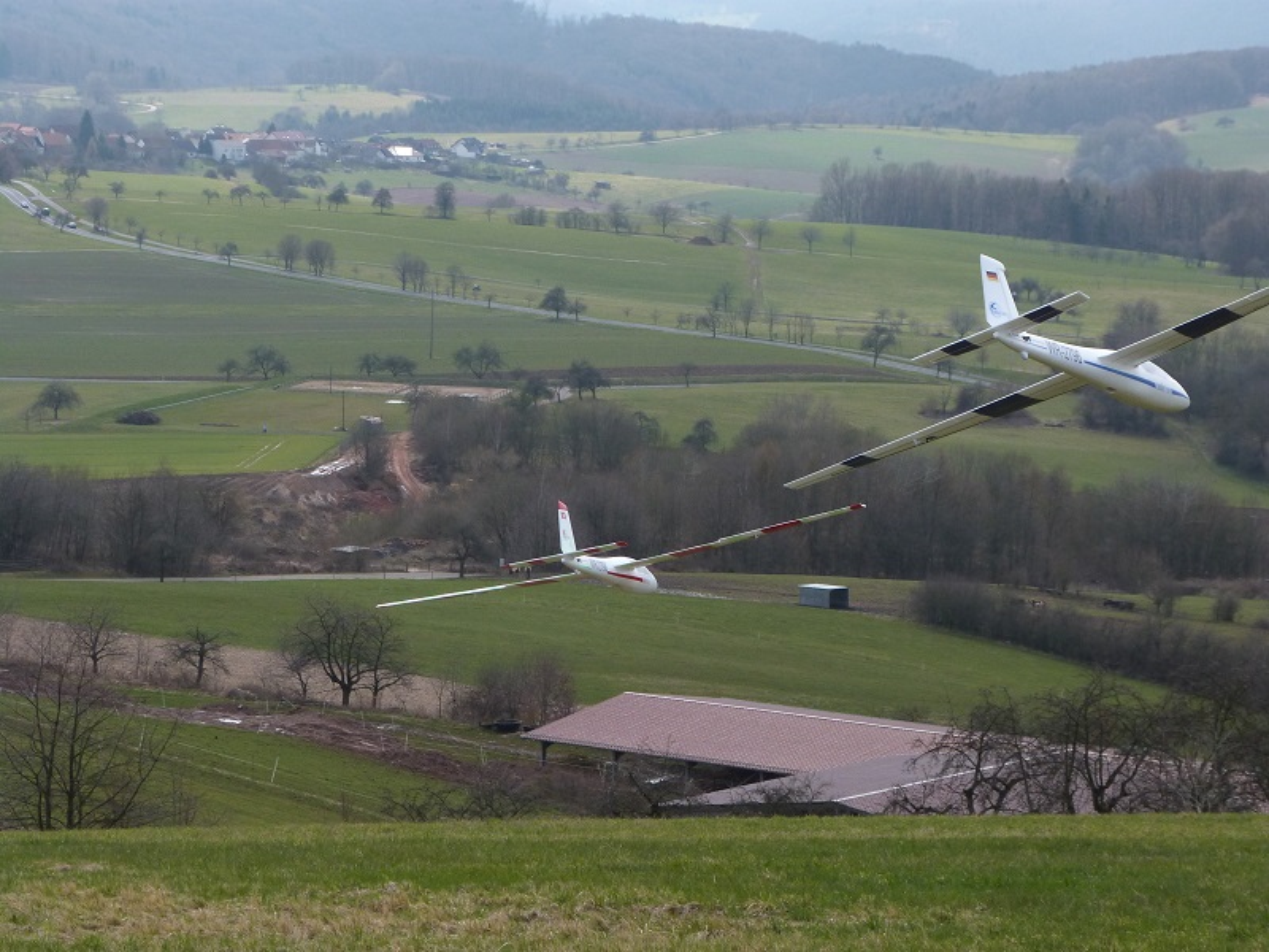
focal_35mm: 137
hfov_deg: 14.4
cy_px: 476
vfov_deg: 10.8
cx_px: 634
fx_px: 5022
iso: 200
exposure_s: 1/1000
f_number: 4.5
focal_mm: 24.6
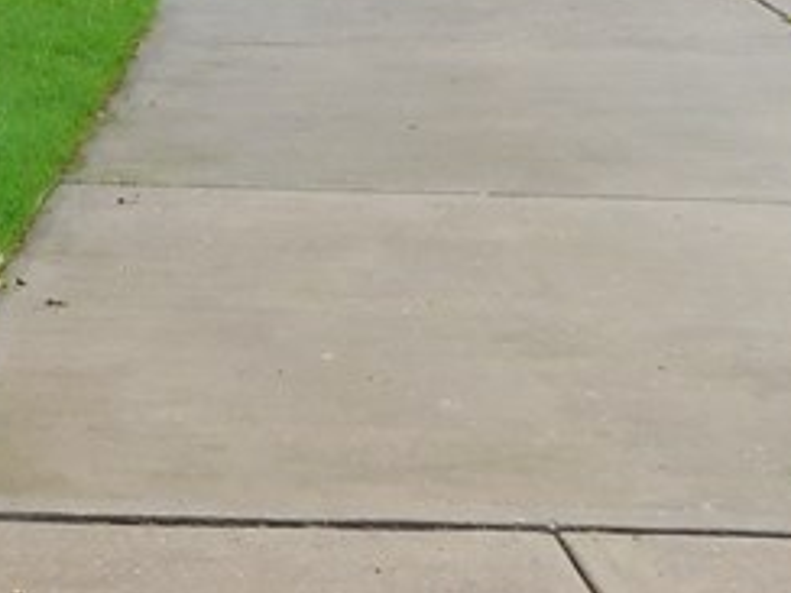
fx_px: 2879
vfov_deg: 11.4
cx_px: -457
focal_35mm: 126
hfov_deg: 14.4
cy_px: -253
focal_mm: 5.3
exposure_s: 1/320
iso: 125
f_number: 3.2
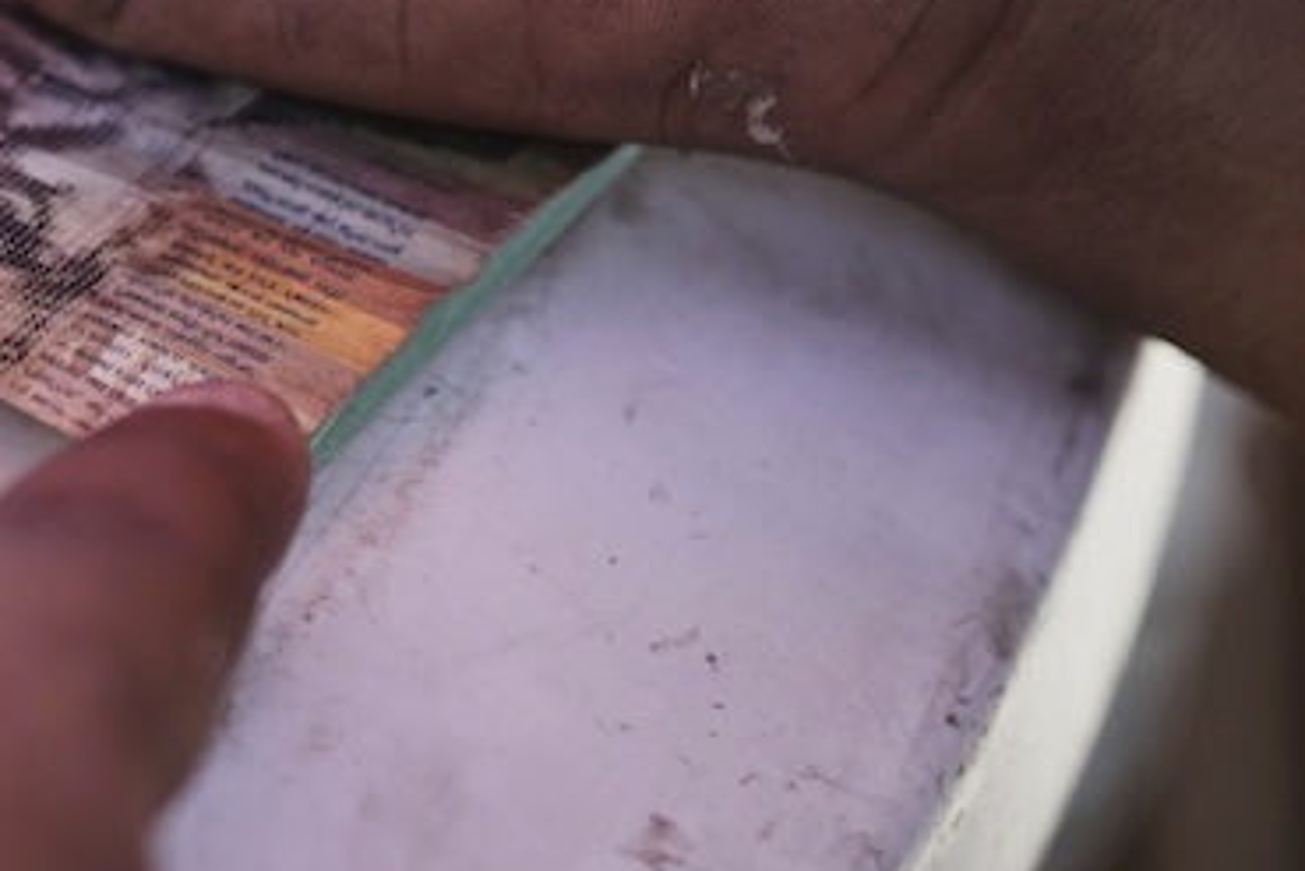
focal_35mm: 278
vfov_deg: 4.9
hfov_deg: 7.4
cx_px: -134
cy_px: 168
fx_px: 10081
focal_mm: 105
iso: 1000
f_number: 4
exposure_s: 1/800
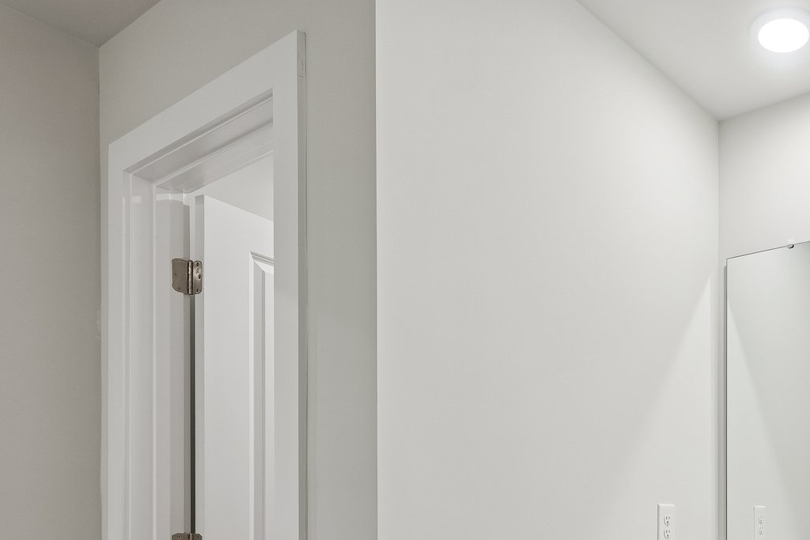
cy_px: 526
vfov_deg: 37.3
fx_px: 720
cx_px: 721
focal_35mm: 32
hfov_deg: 52.1
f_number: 8
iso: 640
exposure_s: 1/13
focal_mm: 16
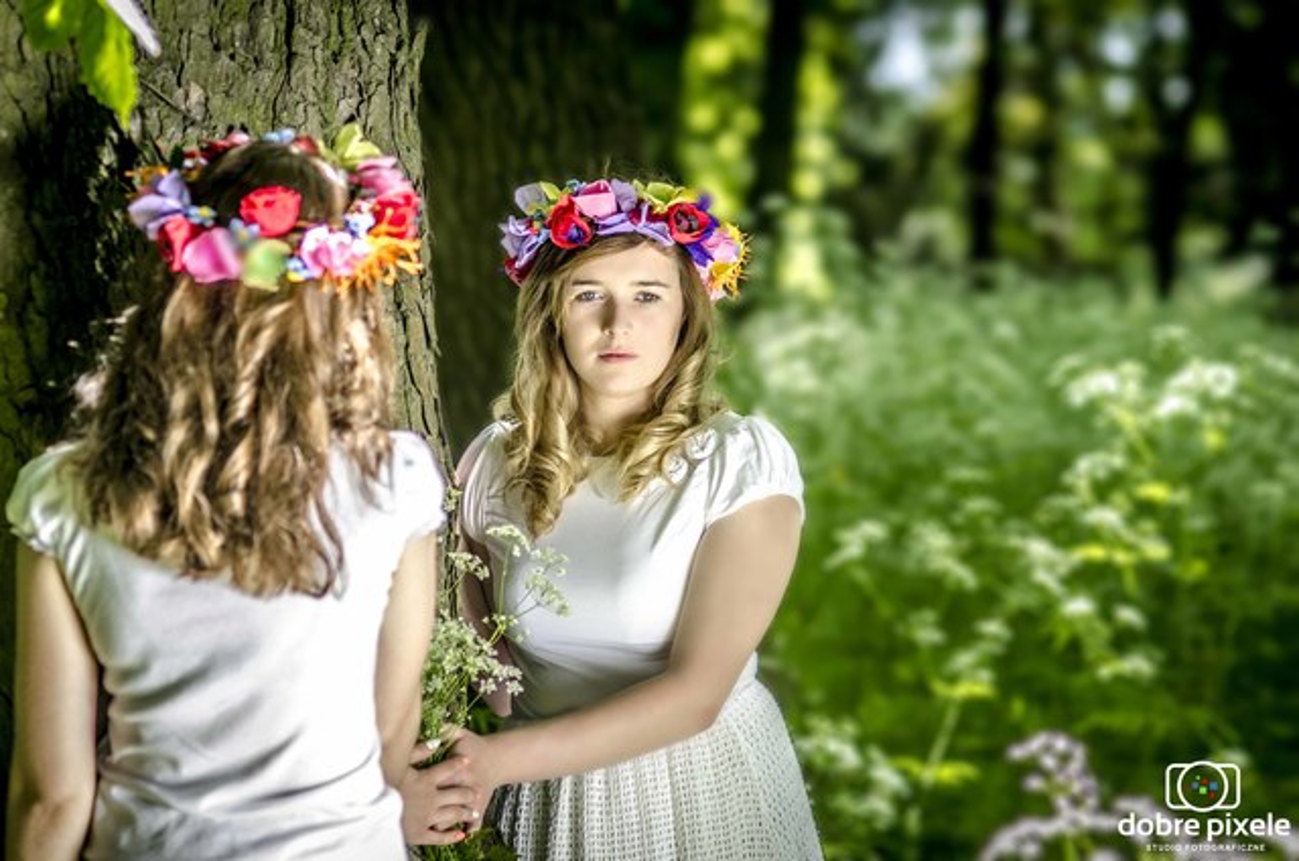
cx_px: 650
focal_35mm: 52
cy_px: 430
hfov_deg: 37.9
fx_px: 1891
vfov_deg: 25.6
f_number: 2.2
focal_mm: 35
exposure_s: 1/2000
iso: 100
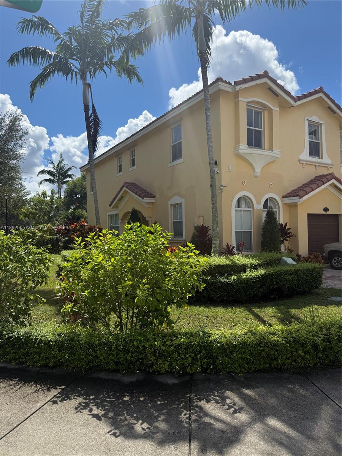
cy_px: 228
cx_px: 171
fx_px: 316
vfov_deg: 71.6
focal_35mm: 24
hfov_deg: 56.8
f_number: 1.78
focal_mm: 6.76
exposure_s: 1/7353
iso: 100
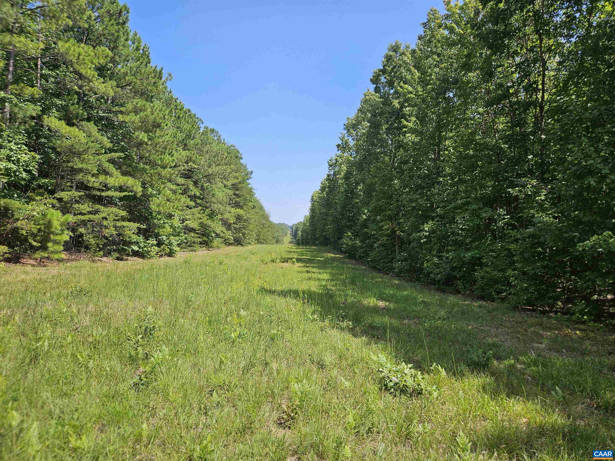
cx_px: 308
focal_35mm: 23
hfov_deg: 73.9
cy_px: 230
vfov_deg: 58.9
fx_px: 409
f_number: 1.8
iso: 25
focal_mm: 5.4
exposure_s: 1/1154
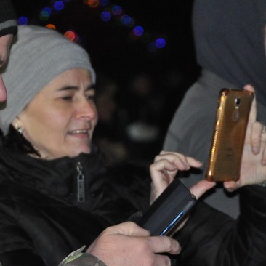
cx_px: 70
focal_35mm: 257
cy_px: 156
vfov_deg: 6.8
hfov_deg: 6.8
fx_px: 2234
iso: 3200
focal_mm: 90
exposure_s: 1/125
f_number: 5.3
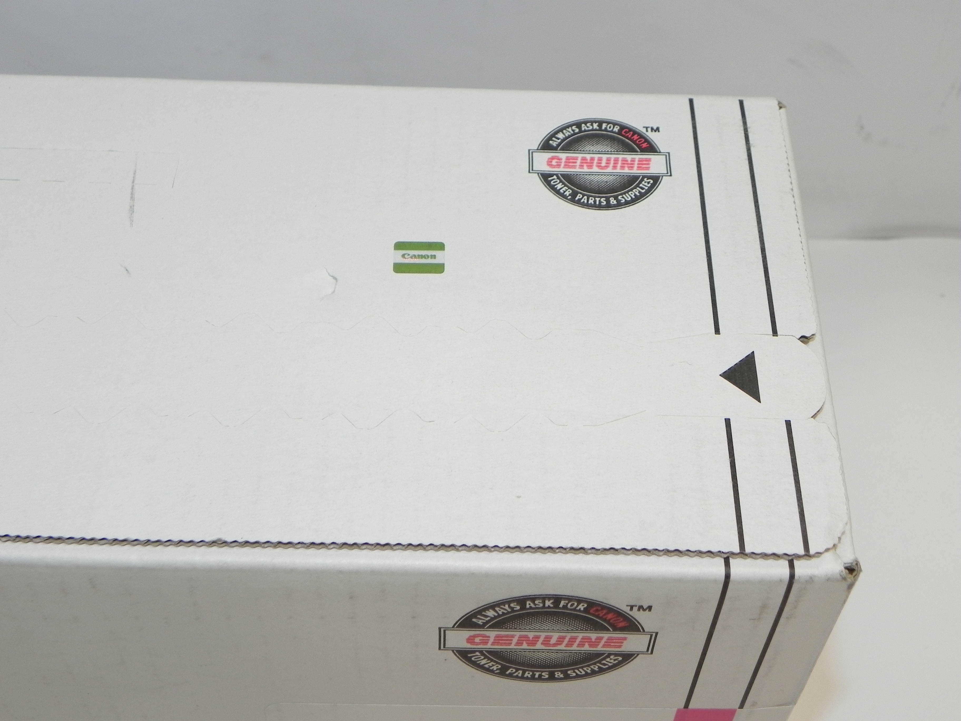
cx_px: 480
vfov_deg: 28.0
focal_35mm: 52
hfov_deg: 36.8
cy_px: 360
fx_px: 1444
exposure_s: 1/66.2
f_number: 3.5
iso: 160
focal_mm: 9.2
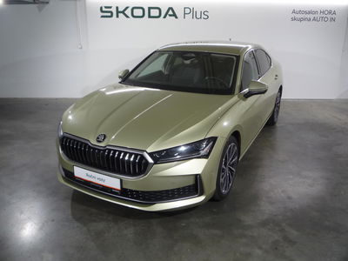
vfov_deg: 46.8
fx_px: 302
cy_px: 130
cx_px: 174
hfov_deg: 60.0
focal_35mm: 30
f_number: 3.3
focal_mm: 5.2
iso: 160
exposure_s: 1/30
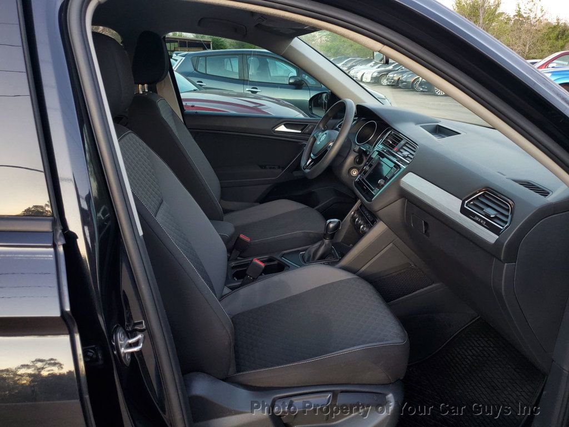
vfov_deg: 53.1
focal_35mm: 26
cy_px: 214
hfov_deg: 67.3
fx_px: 427
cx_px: 284
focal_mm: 4.3
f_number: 1.5
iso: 200
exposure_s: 1/40
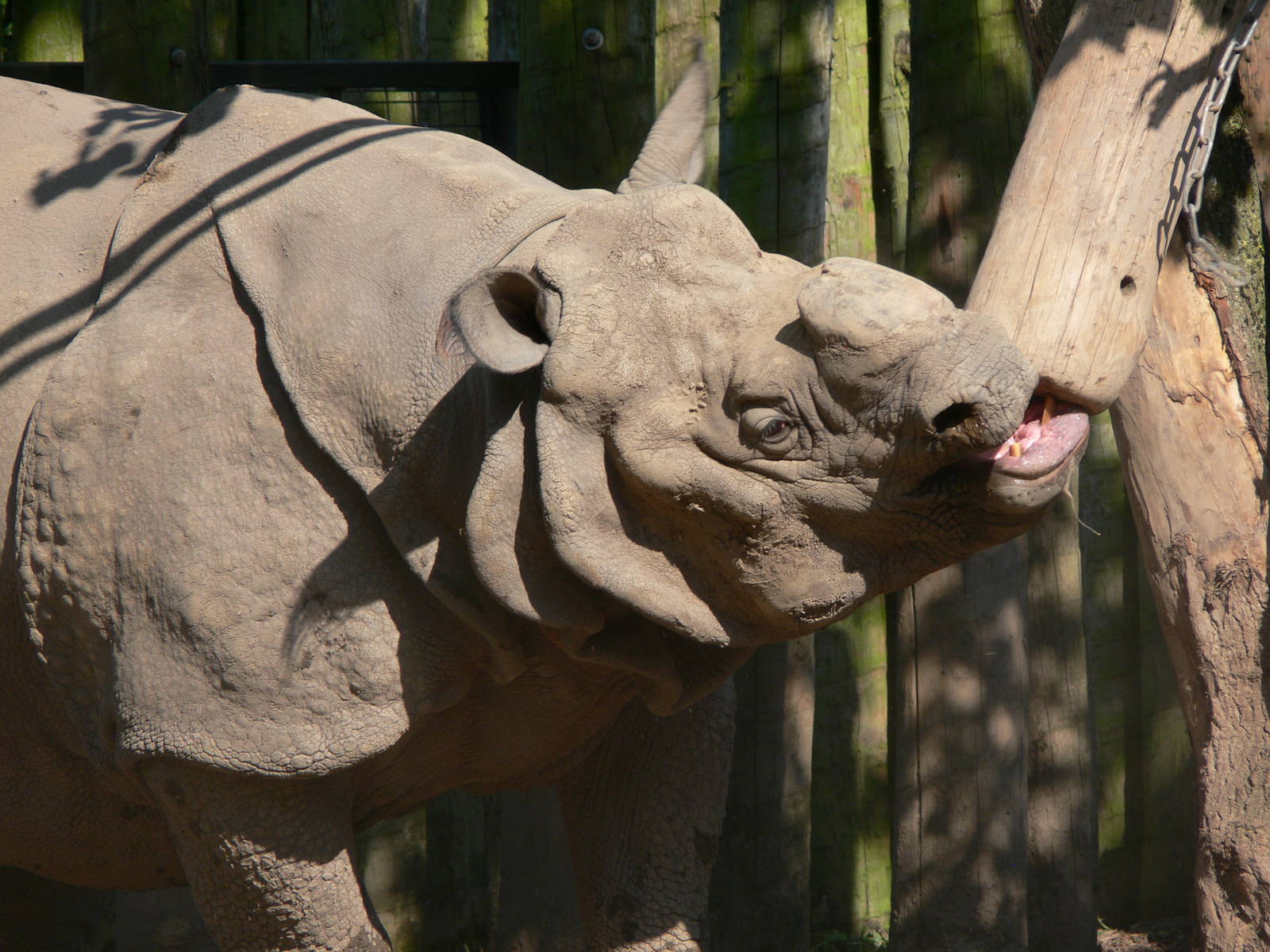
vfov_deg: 3.5
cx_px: 635
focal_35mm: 420
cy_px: 476
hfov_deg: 4.7
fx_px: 15409
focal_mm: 88.8
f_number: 5.6
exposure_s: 1/250
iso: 80
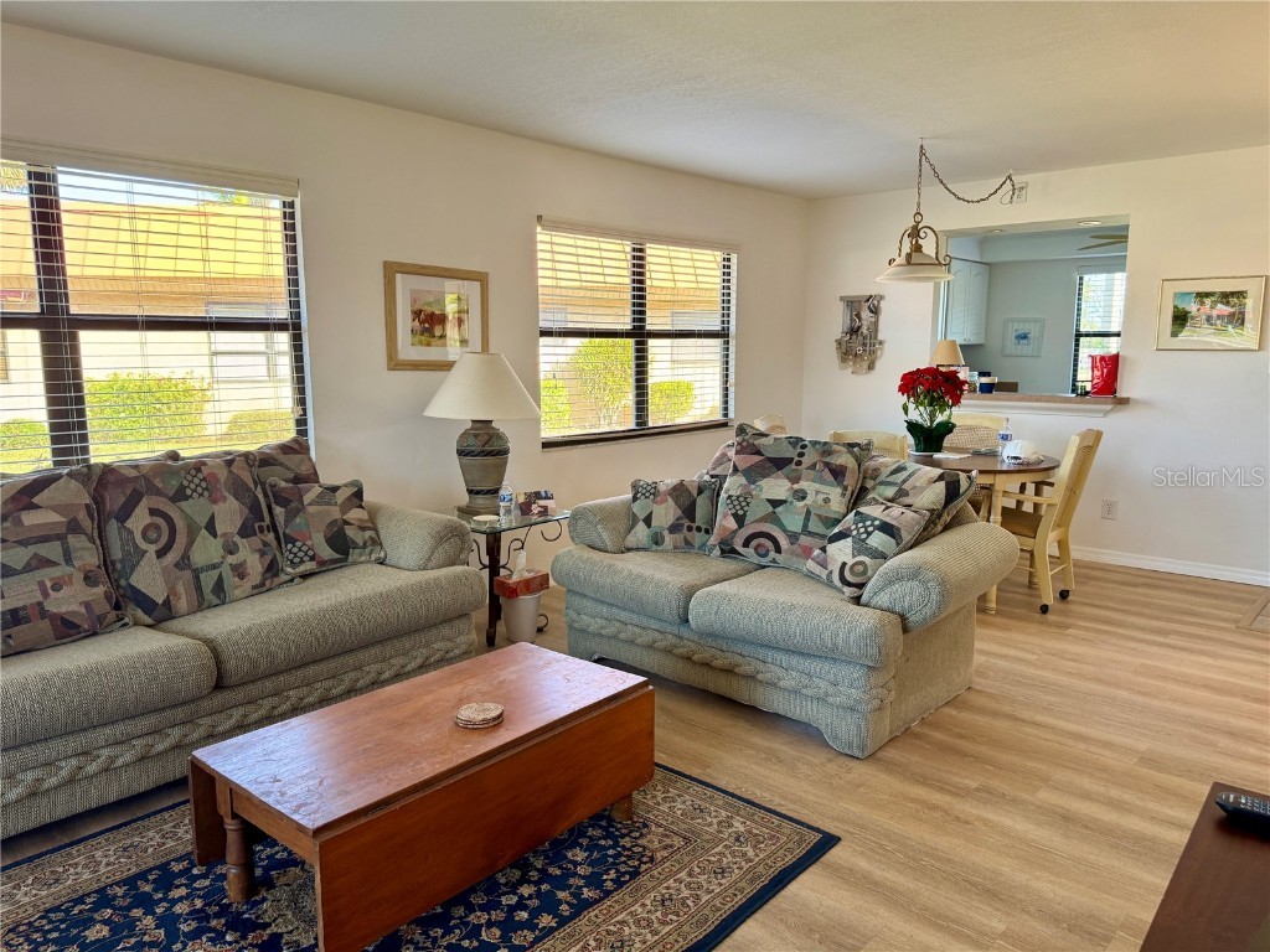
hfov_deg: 71.6
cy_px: 476
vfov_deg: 56.8
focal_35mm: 24
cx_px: 635
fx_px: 881
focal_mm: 6.76
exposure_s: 1/121
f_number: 1.78
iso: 125
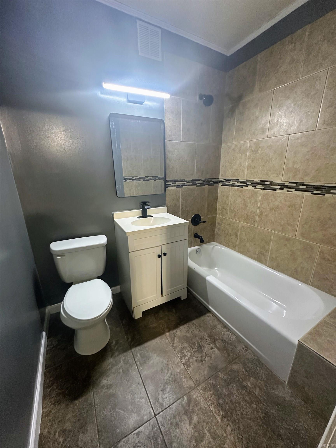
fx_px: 181
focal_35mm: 14
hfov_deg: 85.7
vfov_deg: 102.1
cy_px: 224
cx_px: 168
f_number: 2.2
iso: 500
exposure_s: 1/60
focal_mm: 2.22
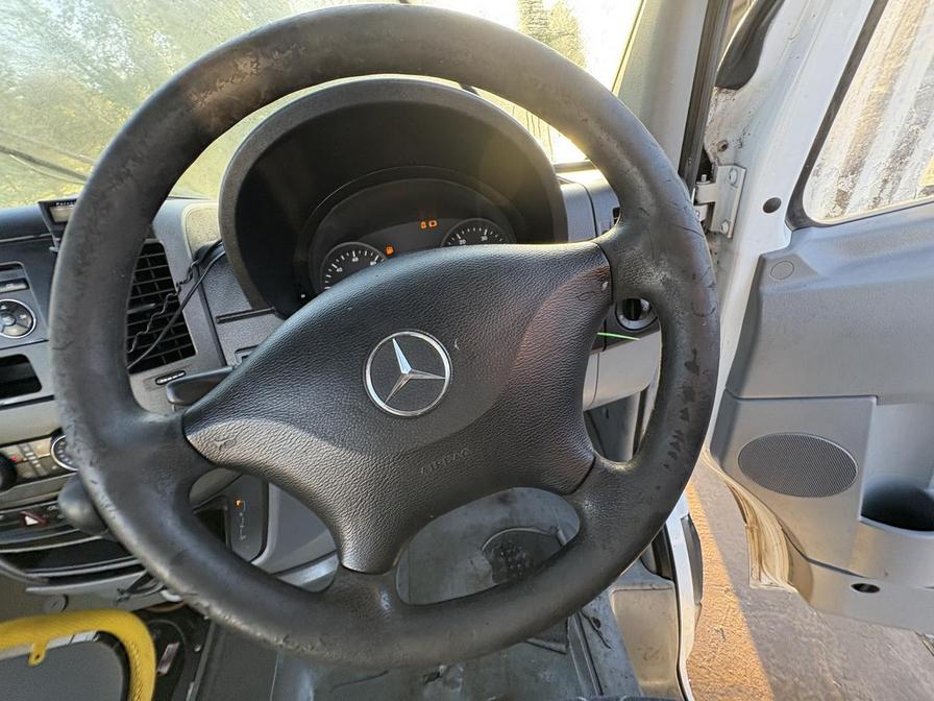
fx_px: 378
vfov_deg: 85.7
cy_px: 350
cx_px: 467
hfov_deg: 102.1
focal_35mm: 14
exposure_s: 1/94
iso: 200
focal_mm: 2.22
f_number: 2.2
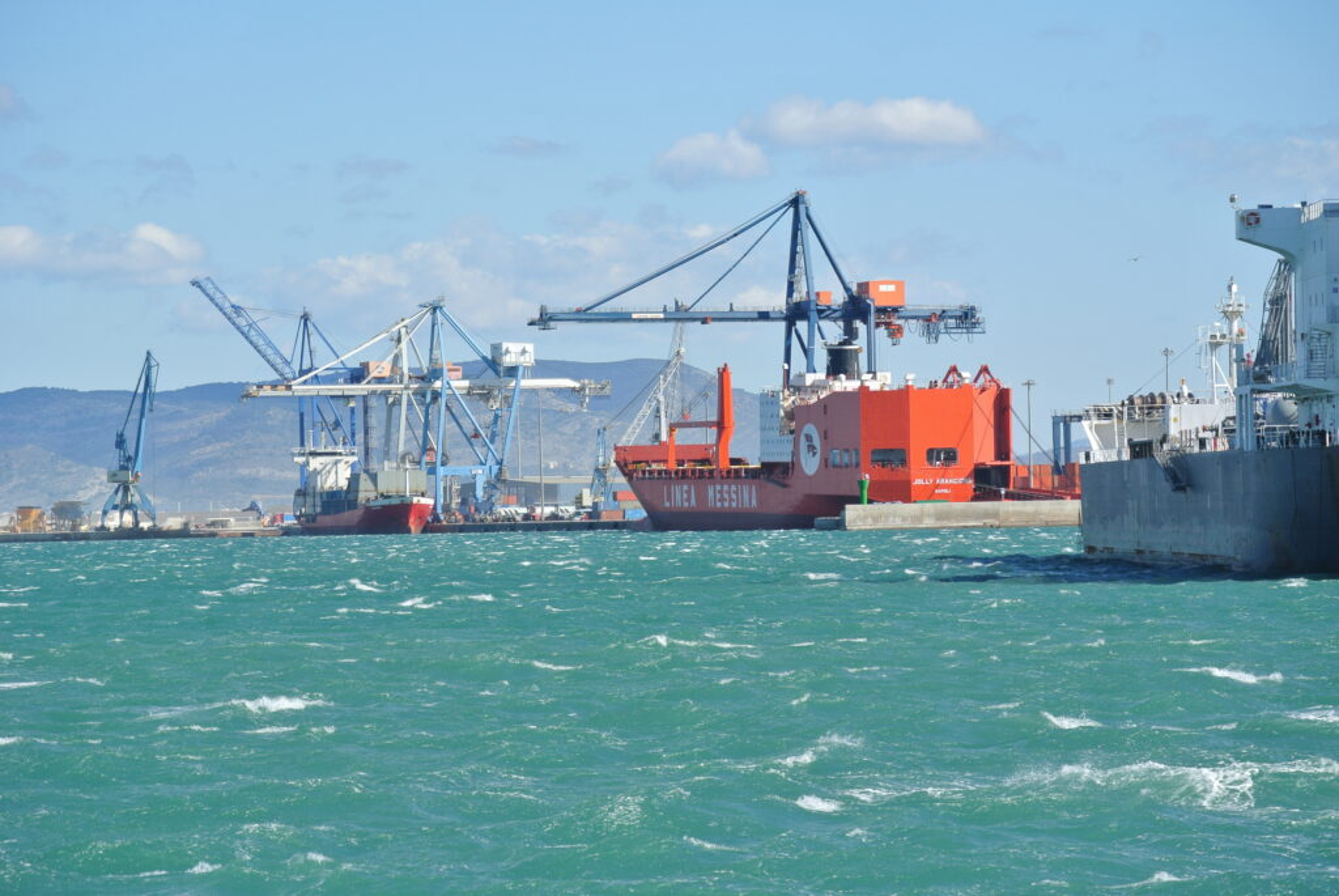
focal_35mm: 179
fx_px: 6664
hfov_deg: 11.5
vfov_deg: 7.7
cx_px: 670
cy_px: 448
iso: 100
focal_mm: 66.4
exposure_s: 1/640
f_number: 4.5
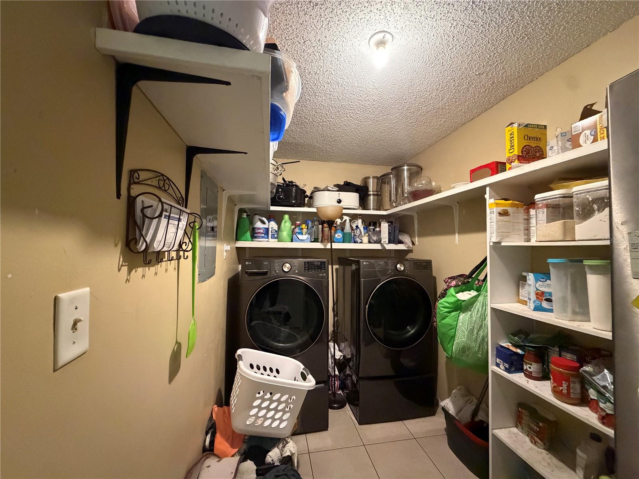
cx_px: 320
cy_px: 240
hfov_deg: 102.1
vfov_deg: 85.7
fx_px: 258
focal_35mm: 14
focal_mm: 2.22
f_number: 2.2
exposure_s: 1/60
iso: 1250
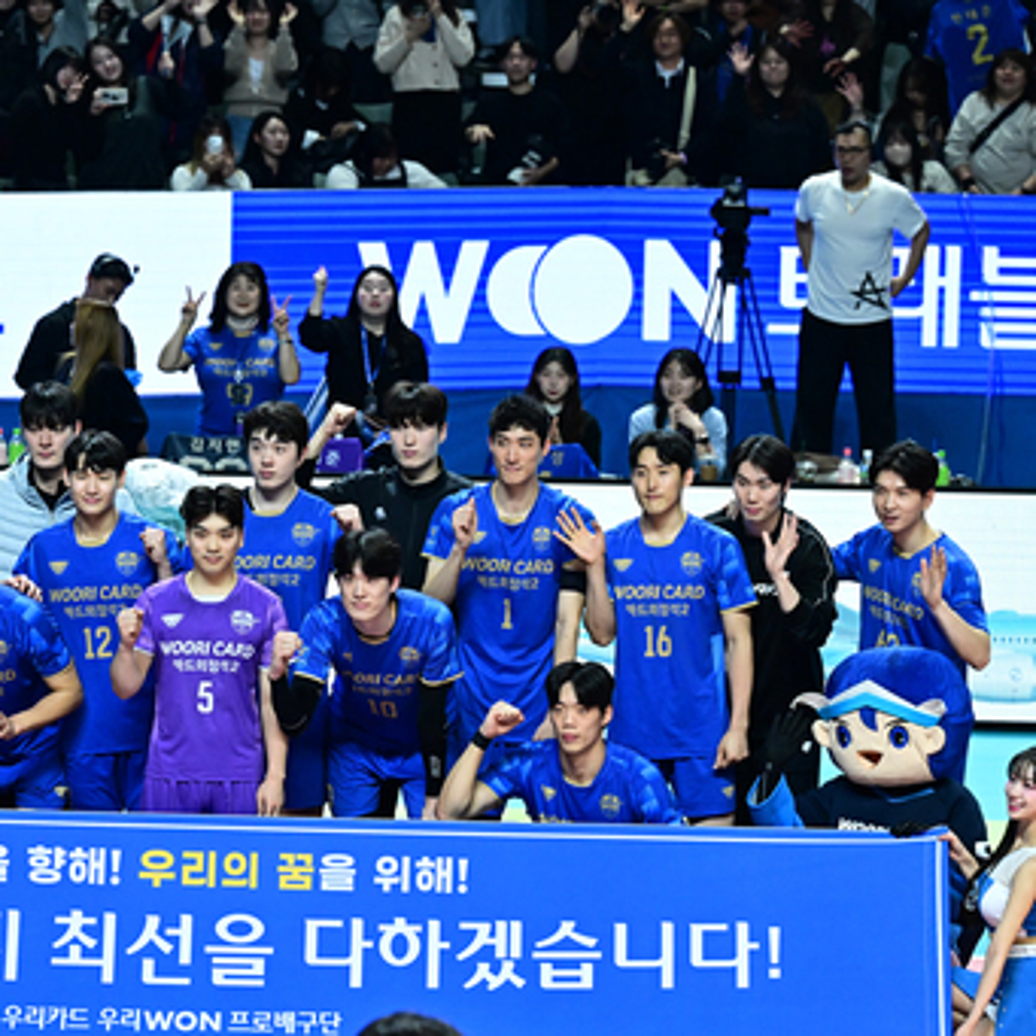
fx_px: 5824
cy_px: 567
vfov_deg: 10.2
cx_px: 131
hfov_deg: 10.1
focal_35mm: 172
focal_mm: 110
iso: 4000
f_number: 4
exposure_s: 1/1250
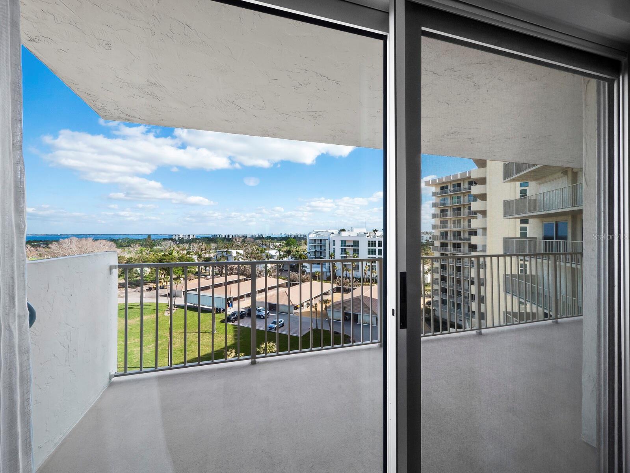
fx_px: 255
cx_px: 315
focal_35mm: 14
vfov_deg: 85.7
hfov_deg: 102.1
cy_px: 236
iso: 400
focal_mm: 7
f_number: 11
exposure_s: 1/30
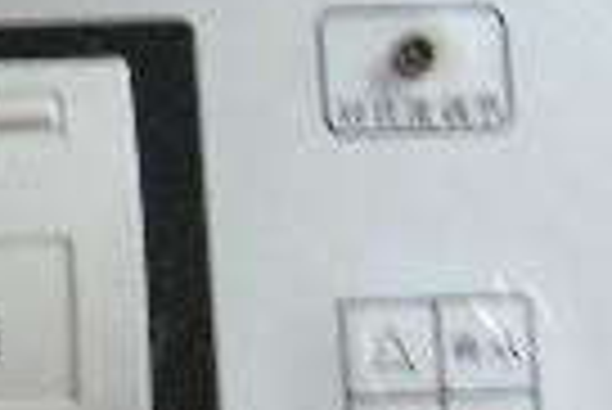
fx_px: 2995
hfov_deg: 11.4
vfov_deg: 7.8
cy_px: 9
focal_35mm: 176
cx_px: -176
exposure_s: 1/20
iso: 256
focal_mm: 60
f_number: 2.8
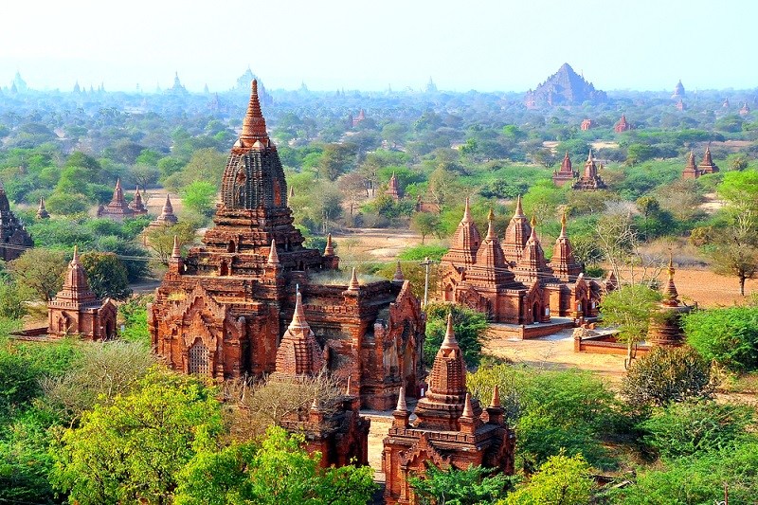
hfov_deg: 27.0
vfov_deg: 18.2
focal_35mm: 75
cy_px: 252
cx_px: 379
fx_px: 1579
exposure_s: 1/125
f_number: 10
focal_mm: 50
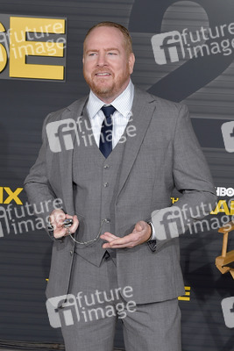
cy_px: 176
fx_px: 448
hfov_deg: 29.3
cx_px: 117
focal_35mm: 46
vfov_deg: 42.7
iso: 320
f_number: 6.3
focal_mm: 46
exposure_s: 1/250
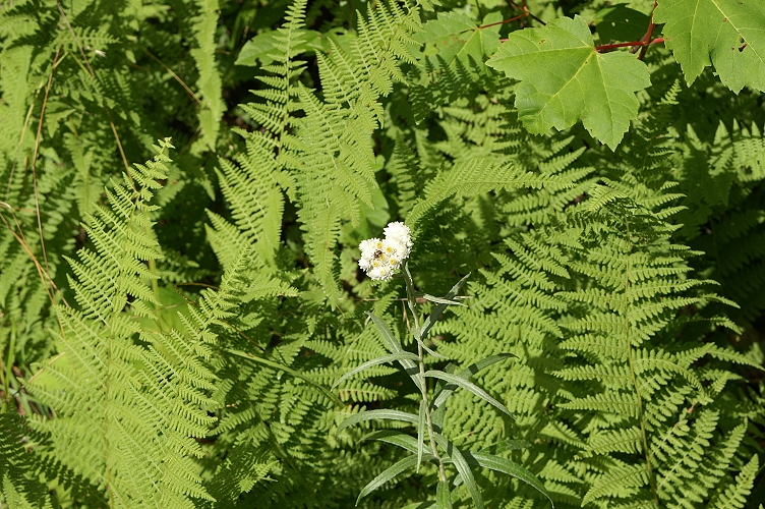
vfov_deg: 13.0
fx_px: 2229
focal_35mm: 105
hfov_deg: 19.5
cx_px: 382
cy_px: 254
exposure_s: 1/300
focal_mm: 70
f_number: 9
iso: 100
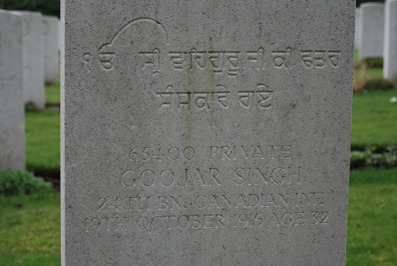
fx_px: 828
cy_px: 133
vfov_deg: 18.2
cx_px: 198
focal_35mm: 75
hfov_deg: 27.0
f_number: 7.1
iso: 200
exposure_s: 1/60
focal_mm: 50
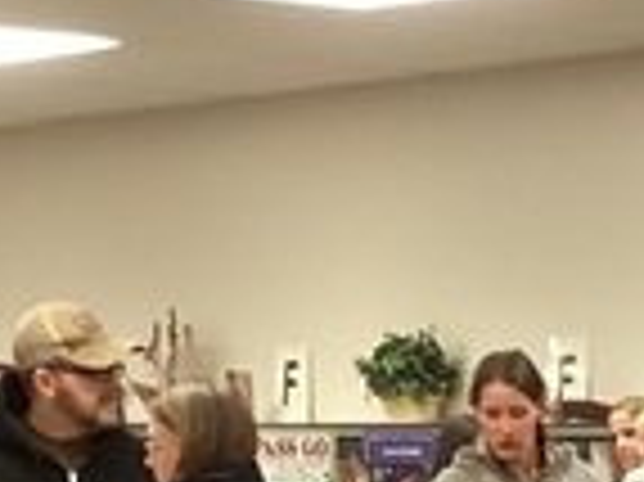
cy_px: 1207
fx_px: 3234
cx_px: 901
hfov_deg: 11.0
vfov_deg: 7.8
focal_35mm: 174
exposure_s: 1/60
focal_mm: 3.3
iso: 320
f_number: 2.4
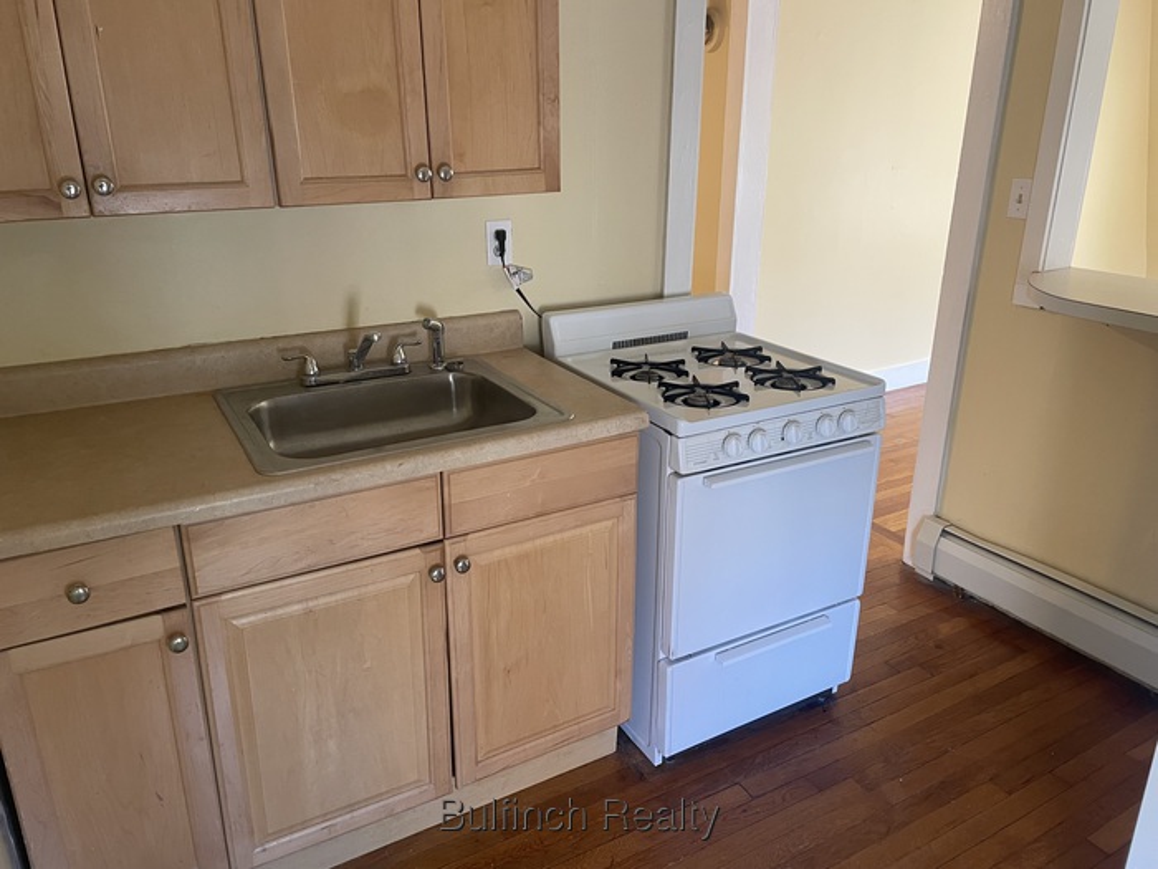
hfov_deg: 67.3
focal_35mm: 26
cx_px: 579
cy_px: 434
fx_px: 870
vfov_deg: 53.1
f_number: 1.6
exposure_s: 1/61
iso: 125
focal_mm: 4.2
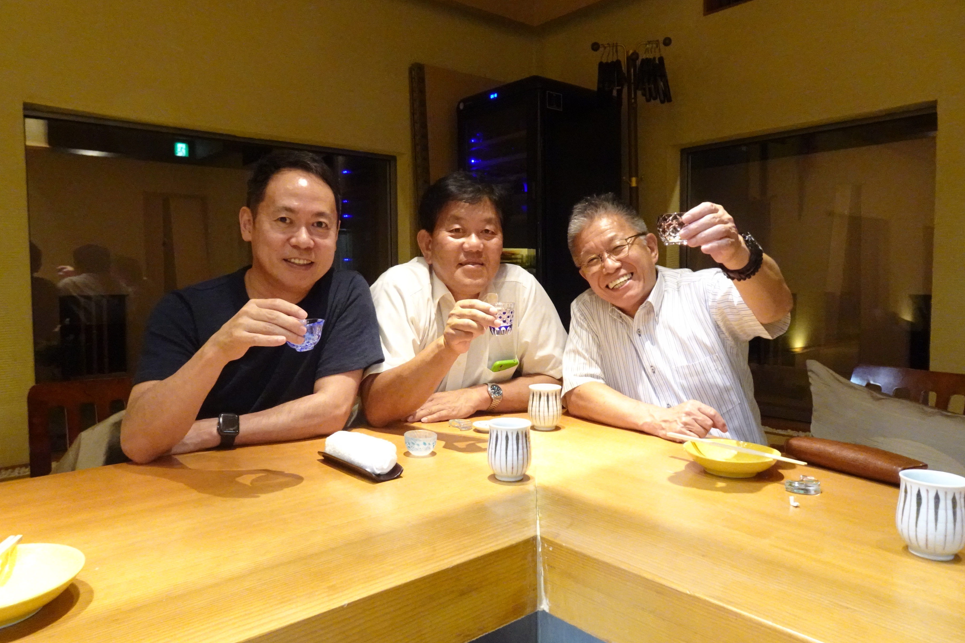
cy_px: 318
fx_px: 670
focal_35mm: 25
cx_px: 482
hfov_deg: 71.5
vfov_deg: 51.3
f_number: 3.5
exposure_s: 1/30
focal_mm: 4.25
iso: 1000
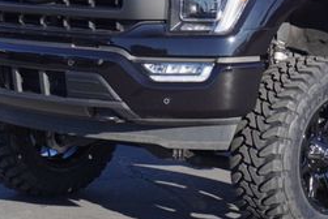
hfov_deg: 14.3
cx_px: 329
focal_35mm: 141
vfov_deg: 9.7
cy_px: 29
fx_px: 1289
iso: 100
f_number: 8
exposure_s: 1/125
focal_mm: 37
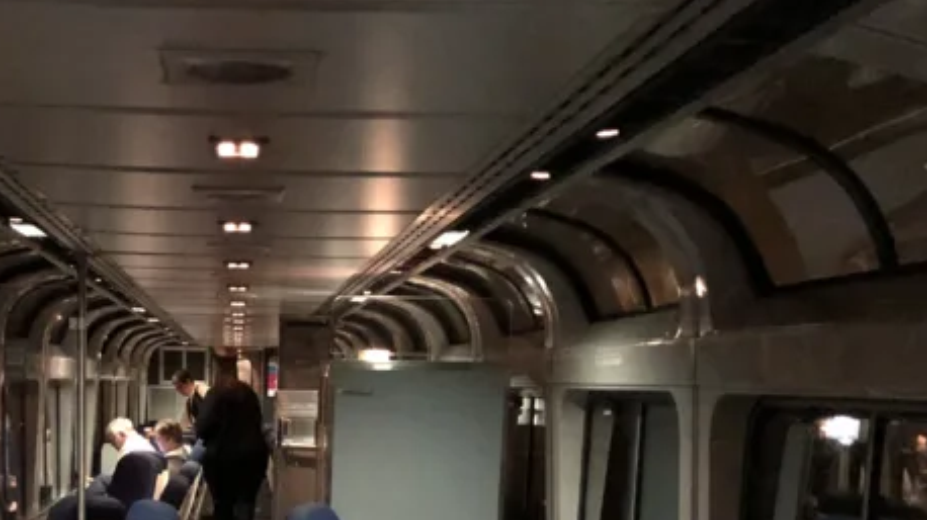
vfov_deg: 19.0
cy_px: 608
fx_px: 1474
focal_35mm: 60
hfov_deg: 34.1
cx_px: 210
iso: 1250
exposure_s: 1/15
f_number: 1.8
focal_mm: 4
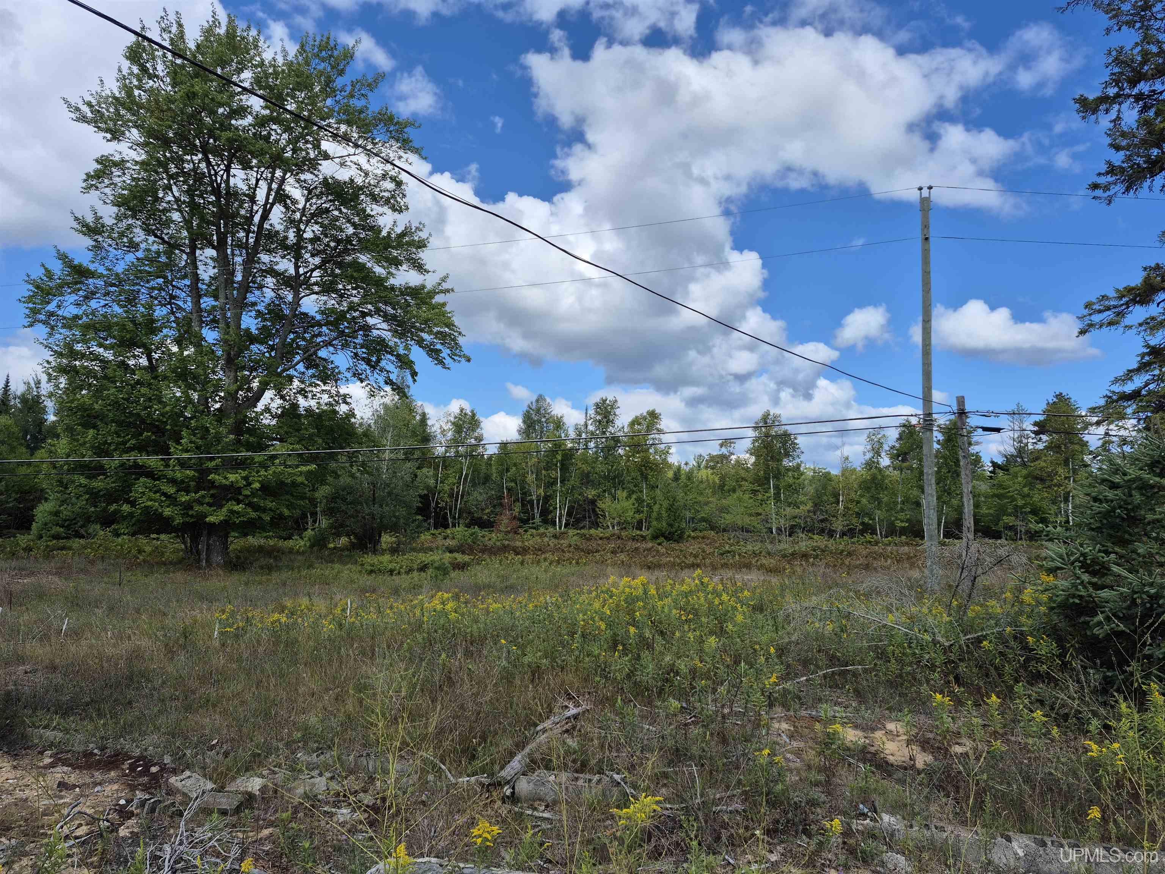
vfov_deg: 58.9
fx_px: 774
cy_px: 437
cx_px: 582
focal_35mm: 23
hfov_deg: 73.9
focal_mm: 5.4
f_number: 1.8
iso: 25
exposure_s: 1/2088
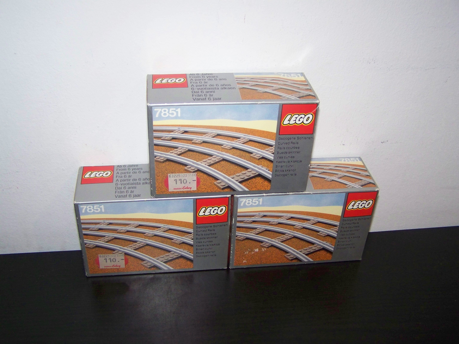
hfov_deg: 49.0
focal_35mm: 38
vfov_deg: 37.7
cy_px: 172
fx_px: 504
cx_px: 230
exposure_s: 1/30
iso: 200
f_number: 2.8
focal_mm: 6.3
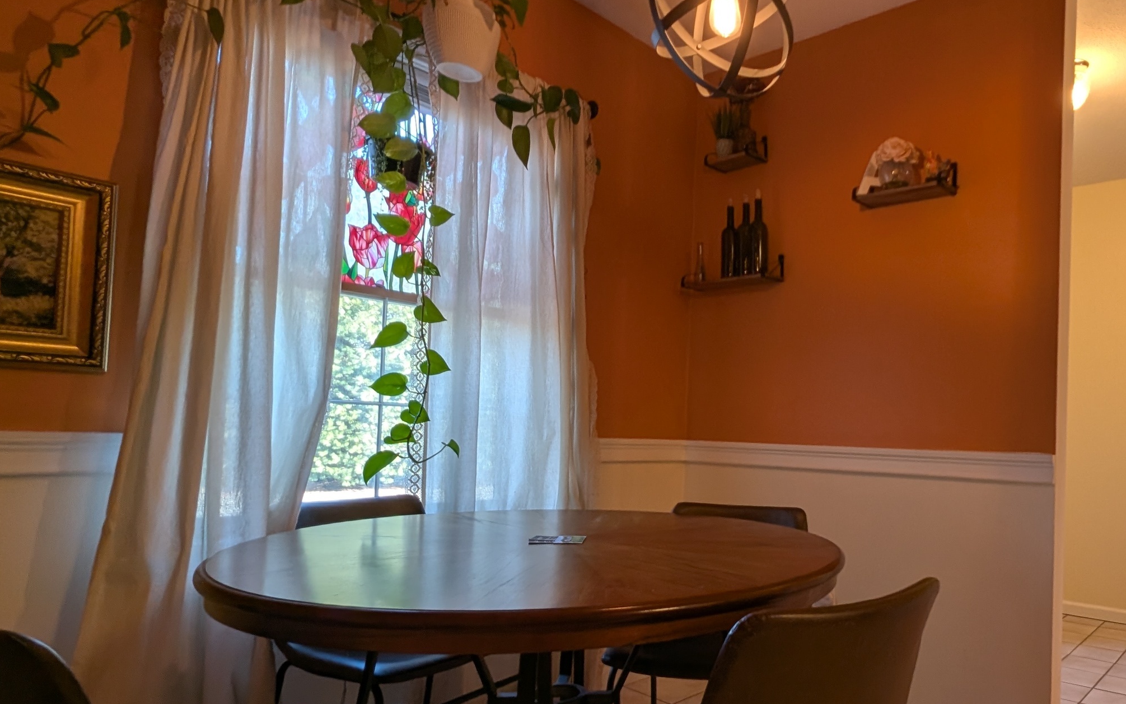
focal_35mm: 21
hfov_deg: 77.8
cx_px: 805
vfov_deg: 56.9
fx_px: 644
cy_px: 413
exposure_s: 1/24
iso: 49
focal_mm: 1.95
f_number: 2.2
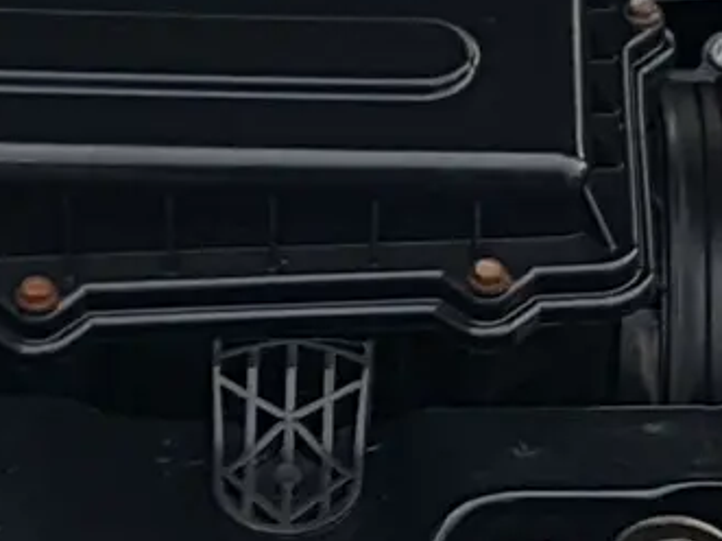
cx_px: 555
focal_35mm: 190
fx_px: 3961
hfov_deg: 10.4
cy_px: 412
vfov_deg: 7.8
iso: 40
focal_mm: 4.2
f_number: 1.7
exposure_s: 1/251
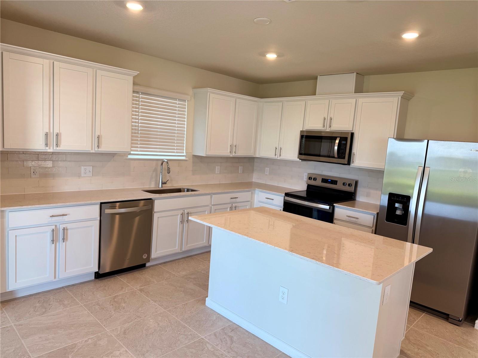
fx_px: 331
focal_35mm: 24
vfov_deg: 56.8
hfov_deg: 71.6
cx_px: 239
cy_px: 179
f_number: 1.78
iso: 100
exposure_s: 1/120
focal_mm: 6.76
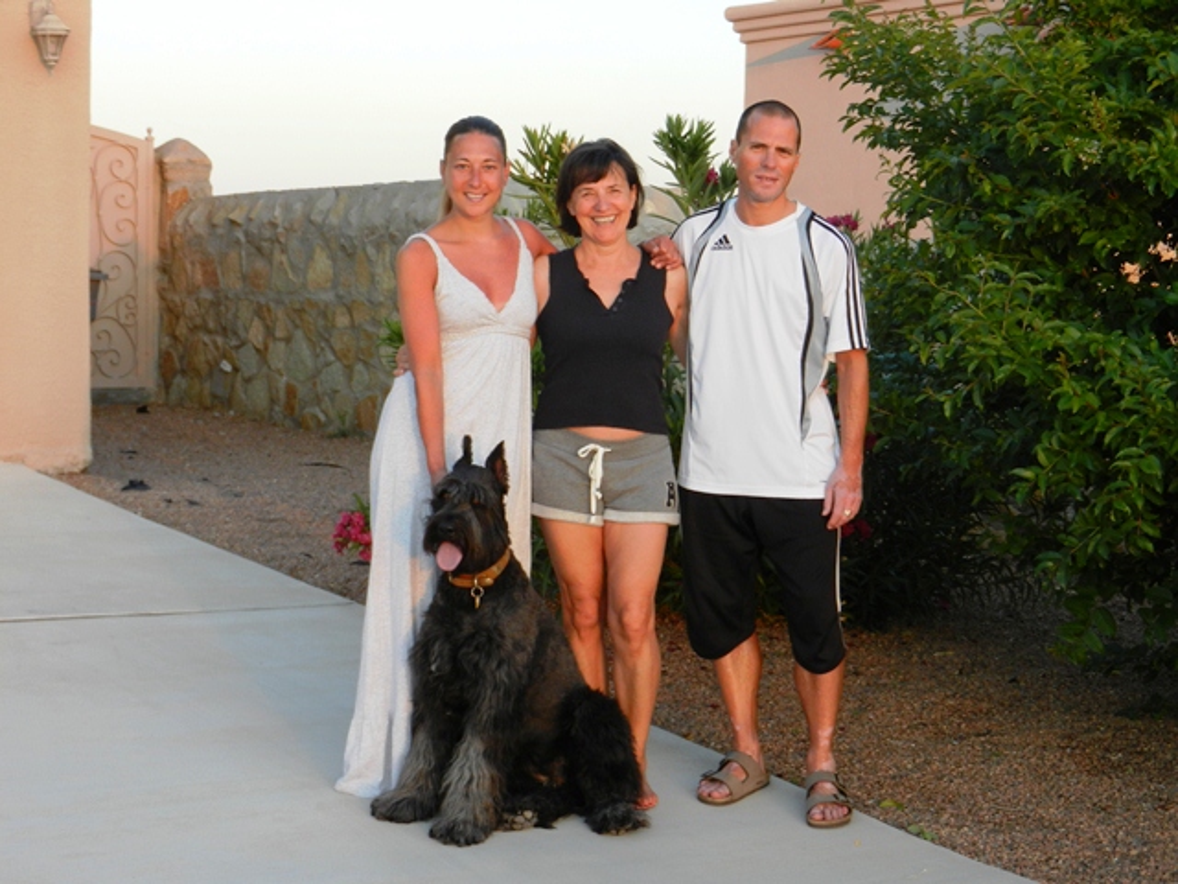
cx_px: 589
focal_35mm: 68
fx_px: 2314
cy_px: 442
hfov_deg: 28.6
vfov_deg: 21.6
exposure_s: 1/50
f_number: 4.6
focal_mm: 12.3
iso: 160
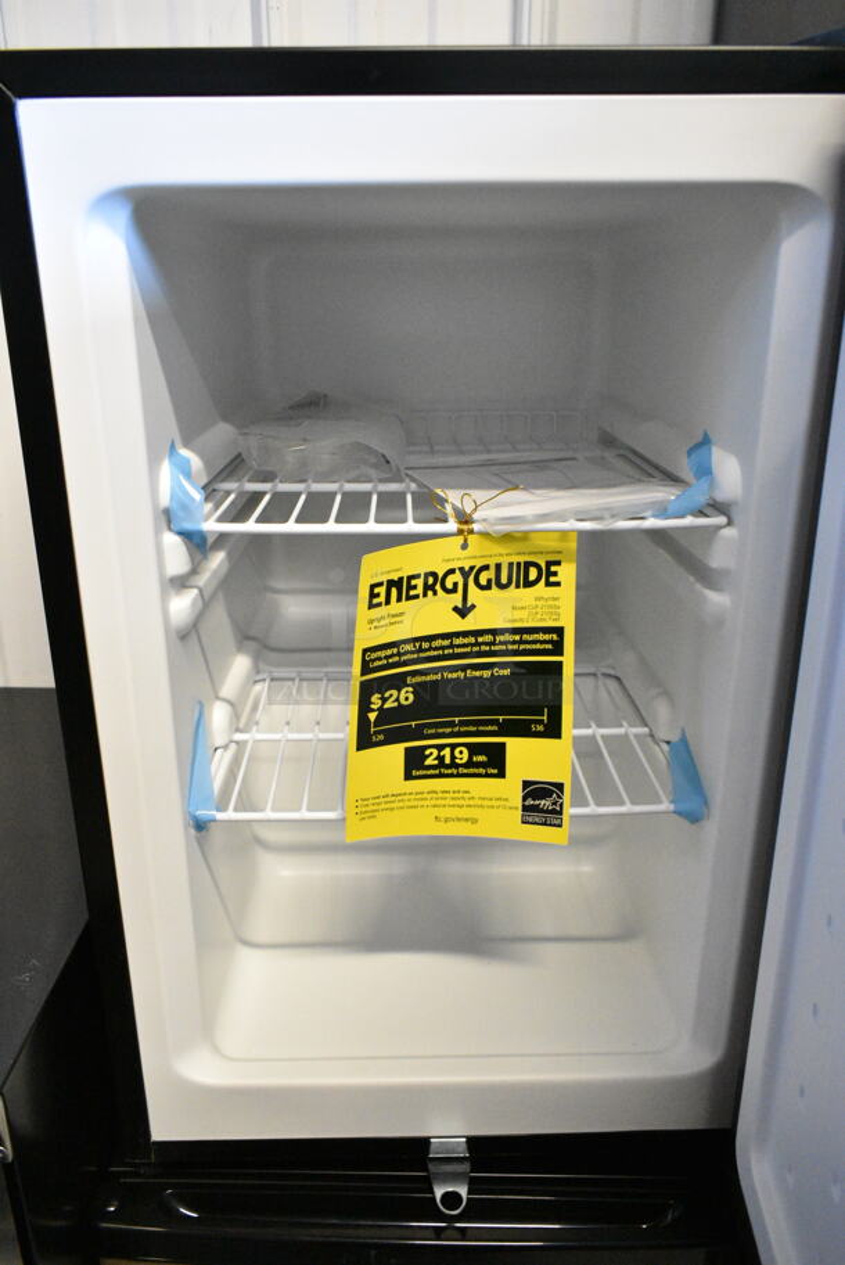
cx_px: 422
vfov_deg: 67.3
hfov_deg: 48.0
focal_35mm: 27
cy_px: 632
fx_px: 949
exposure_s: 1/160
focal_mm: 18
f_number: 6.3
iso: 6400
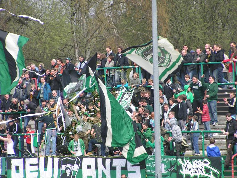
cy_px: 89
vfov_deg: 5.0
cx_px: 118
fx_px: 2033
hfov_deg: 6.7
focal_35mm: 297
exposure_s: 1/400
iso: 50
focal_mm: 45.4
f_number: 4.5
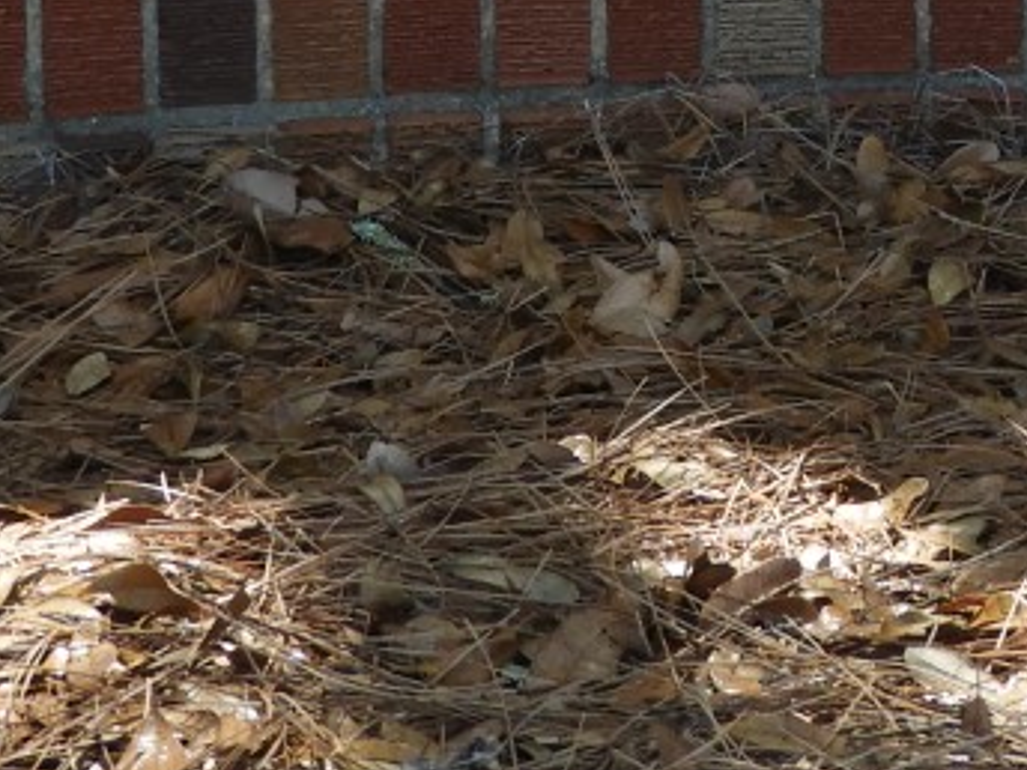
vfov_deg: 6.9
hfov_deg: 9.3
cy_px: -770
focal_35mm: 209
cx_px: 1427
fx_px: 6201
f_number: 4
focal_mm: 9
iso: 100
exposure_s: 1/125
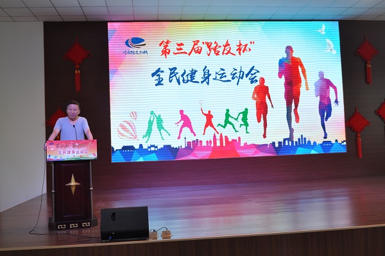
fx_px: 384
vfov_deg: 36.8
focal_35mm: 36
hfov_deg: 53.2
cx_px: 192
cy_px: 128
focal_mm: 24
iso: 400
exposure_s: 1/400
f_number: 2.8
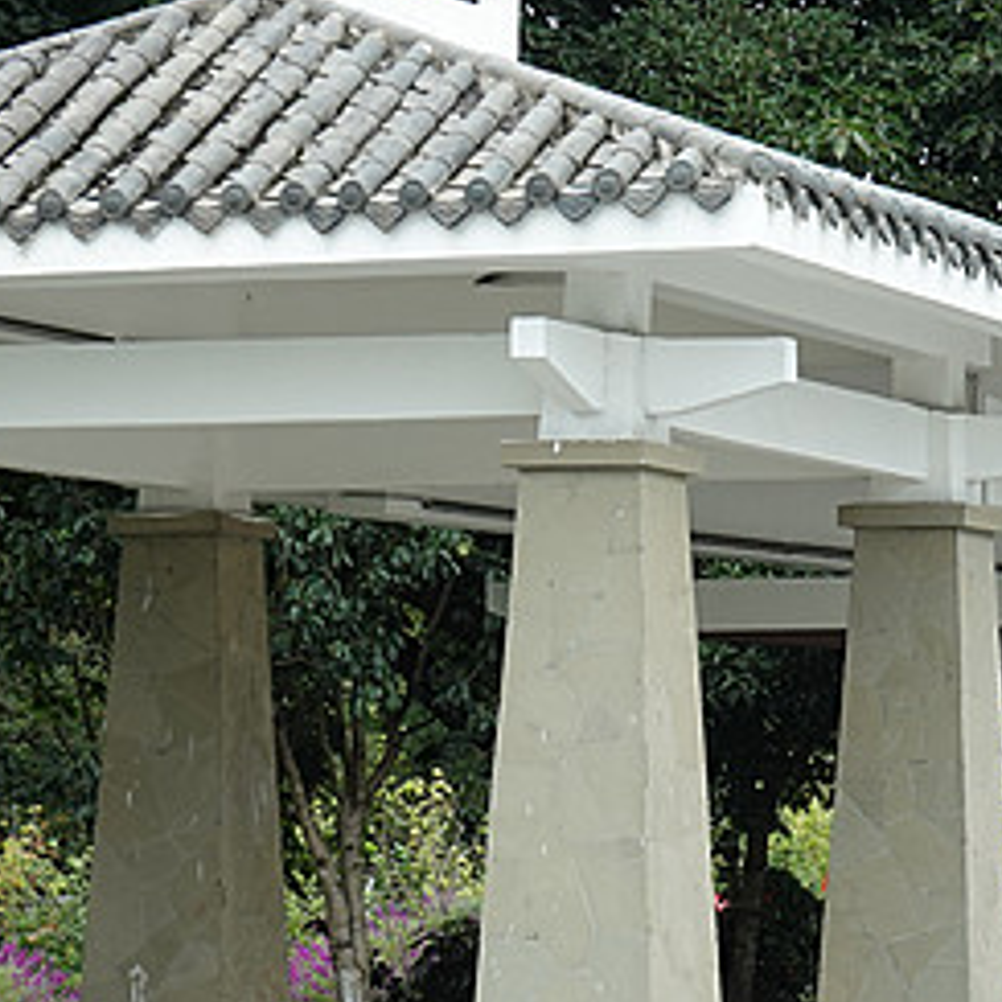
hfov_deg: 10.2
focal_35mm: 170
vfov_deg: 10.3
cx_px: 961
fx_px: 5567
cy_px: 737
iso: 200
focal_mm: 22.46
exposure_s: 1/80
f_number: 4
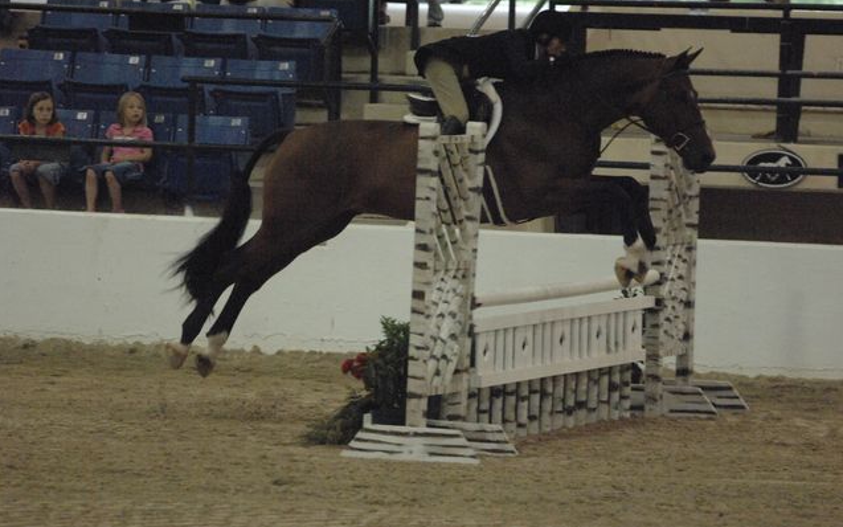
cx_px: 421
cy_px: 256
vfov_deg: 4.3
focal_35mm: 307
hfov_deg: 6.8
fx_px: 7053
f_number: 2.8
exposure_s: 1/320
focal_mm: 200
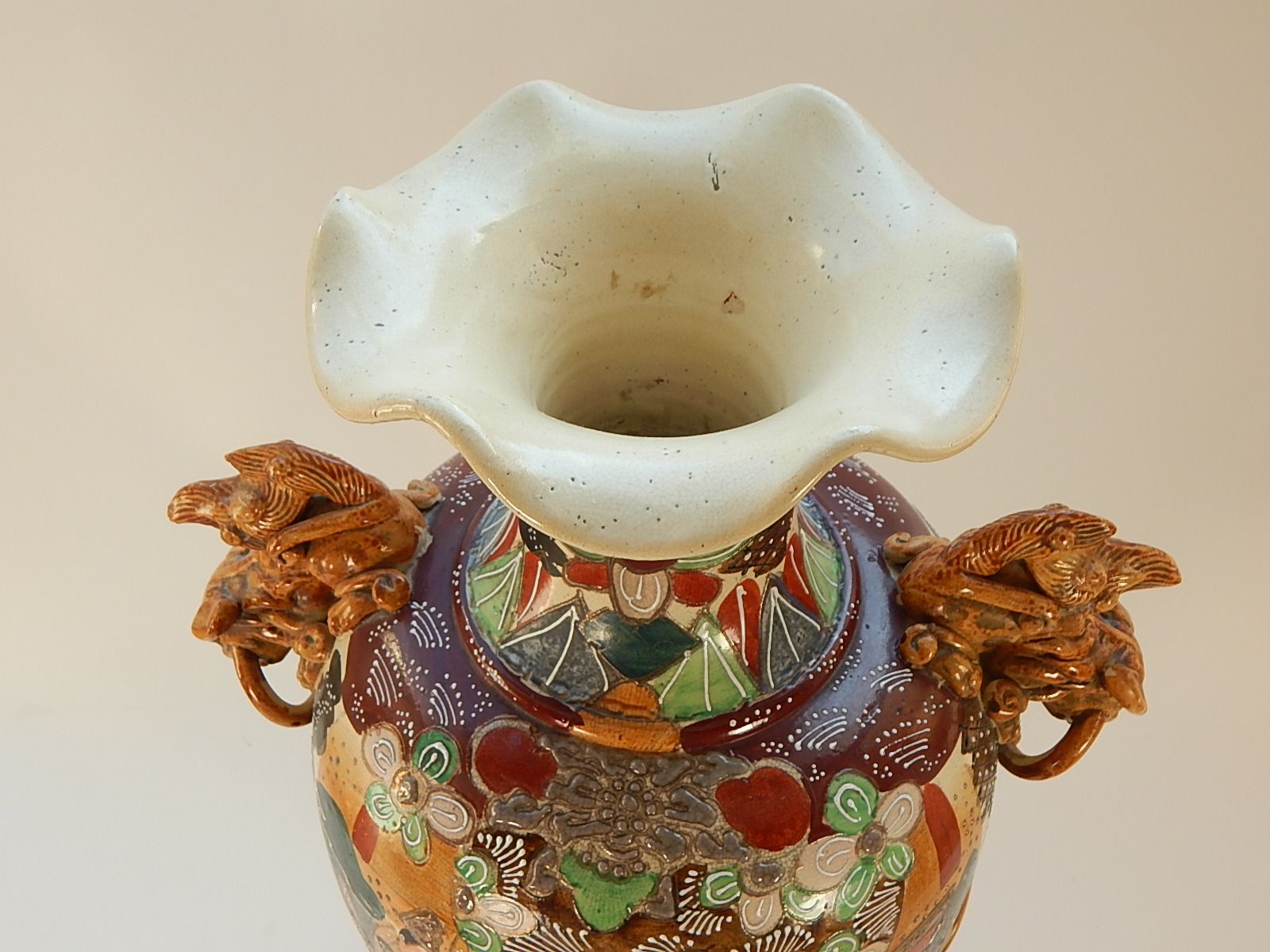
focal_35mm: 31
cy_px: 476
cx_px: 635
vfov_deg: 45.4
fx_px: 1137
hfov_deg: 58.4
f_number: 3.2
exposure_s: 1/125
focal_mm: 5.6
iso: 125
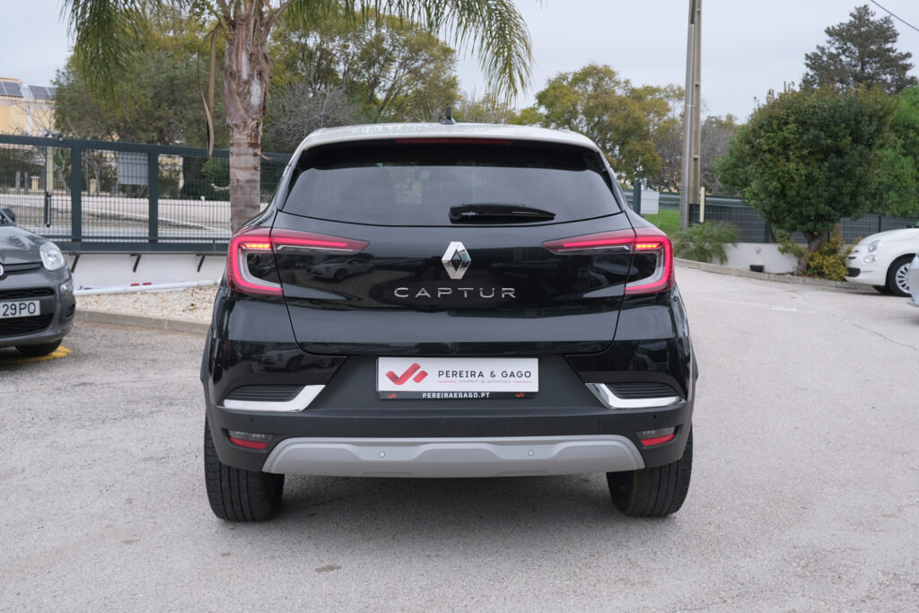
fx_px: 970
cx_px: 460
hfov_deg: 50.7
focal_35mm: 38
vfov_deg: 35.1
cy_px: 306
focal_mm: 25.6
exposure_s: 1/125
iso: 640
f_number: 9
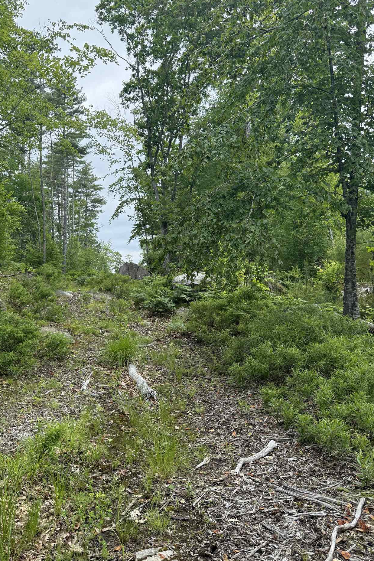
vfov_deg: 60.3
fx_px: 483
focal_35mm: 31
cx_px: 134
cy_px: 268
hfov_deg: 41.9
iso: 100
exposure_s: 1/2370
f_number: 1.78
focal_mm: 6.76
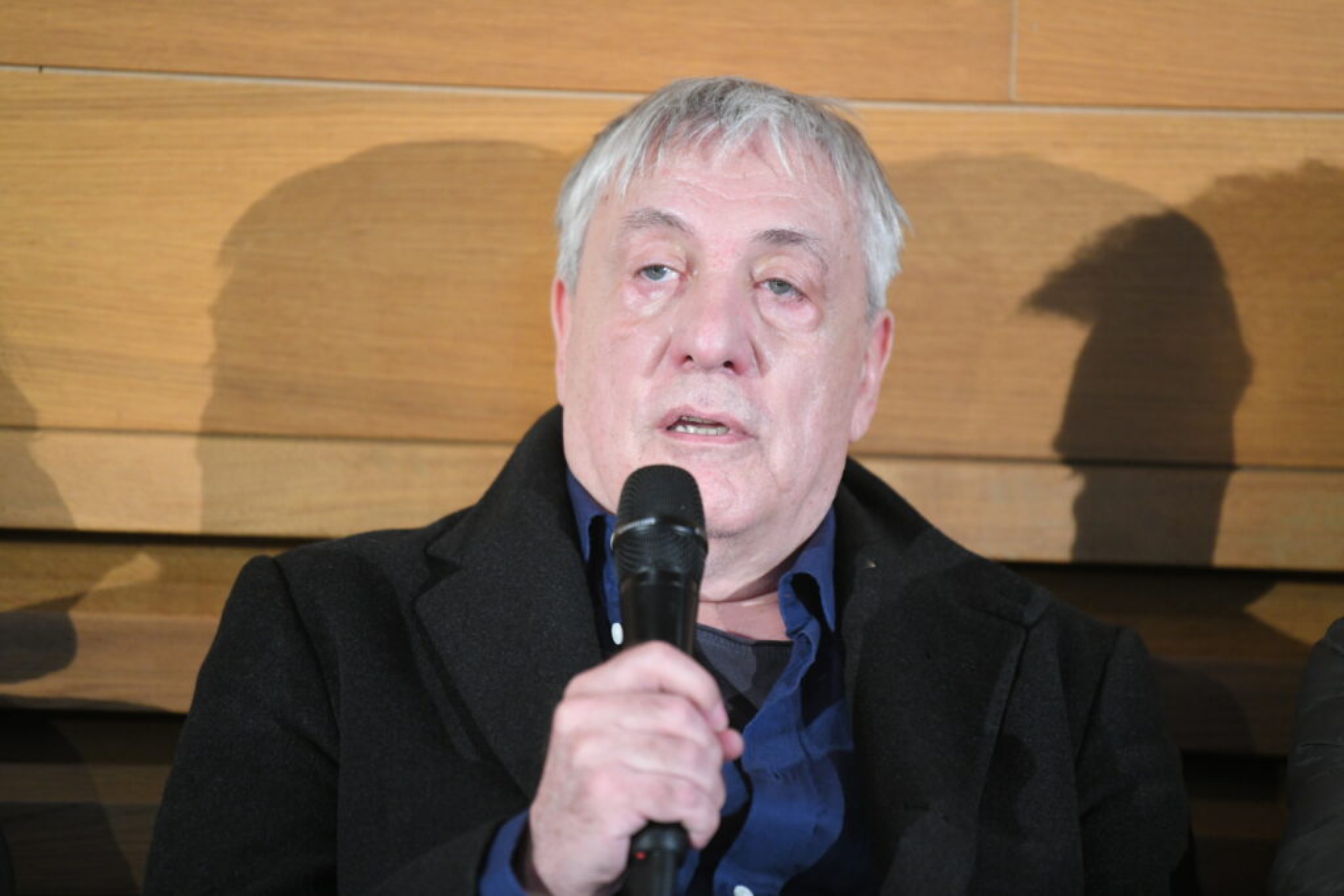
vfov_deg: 6.9
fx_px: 7467
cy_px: 448
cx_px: 672
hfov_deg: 10.3
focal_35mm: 200
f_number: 2.8
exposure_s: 1/250
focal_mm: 200
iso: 3200
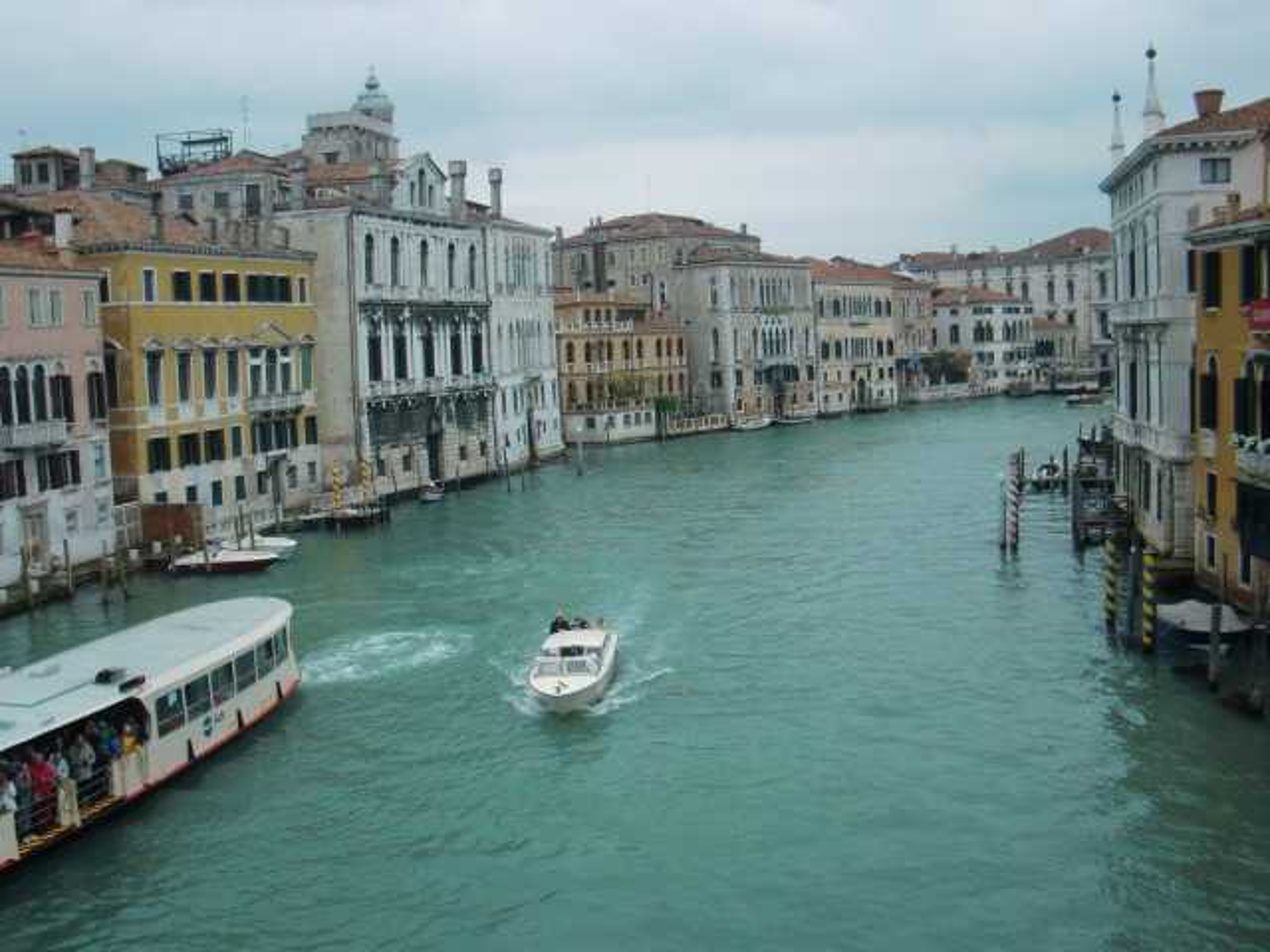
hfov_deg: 49.0
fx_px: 1394
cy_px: 476
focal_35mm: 38
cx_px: 635
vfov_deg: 37.7
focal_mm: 6.66
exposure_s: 1/125
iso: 200
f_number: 8.9
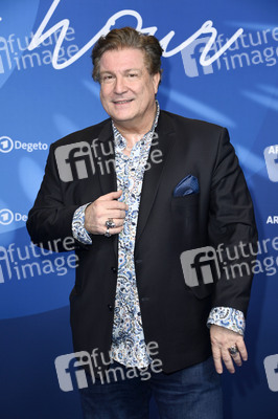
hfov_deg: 17.5
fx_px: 905
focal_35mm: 78
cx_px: 139
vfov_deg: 26.0
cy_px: 210
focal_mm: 78
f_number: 5.6
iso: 1000
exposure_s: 1/250
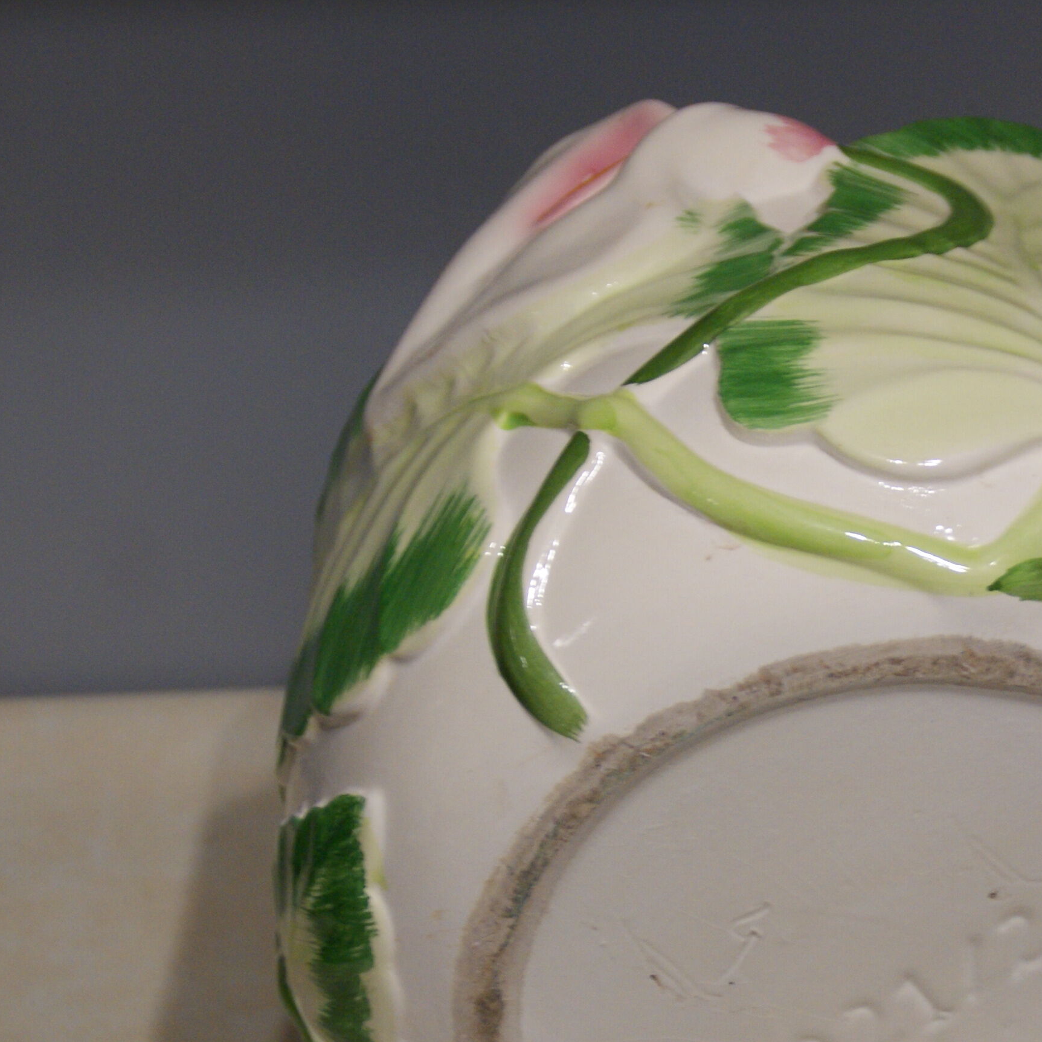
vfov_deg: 13.5
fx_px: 4392
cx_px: 942
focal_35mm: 129
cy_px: 728
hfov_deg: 13.4
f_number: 4.5
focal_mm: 45
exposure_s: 1/13
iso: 400
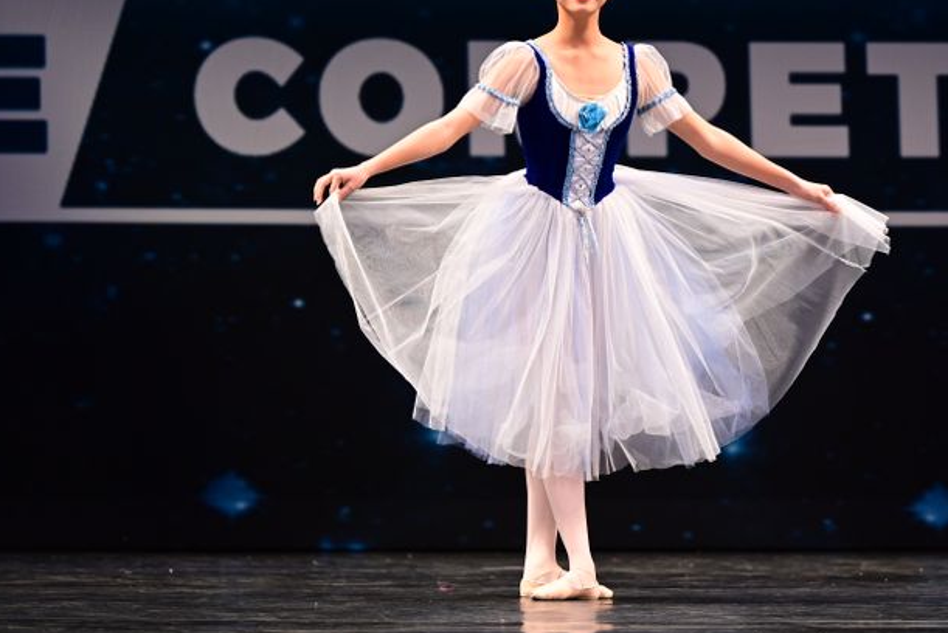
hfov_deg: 10.2
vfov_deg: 6.8
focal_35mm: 201
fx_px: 5295
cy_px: 117
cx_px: 579
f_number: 2.8
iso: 1250
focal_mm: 120
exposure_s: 1/800
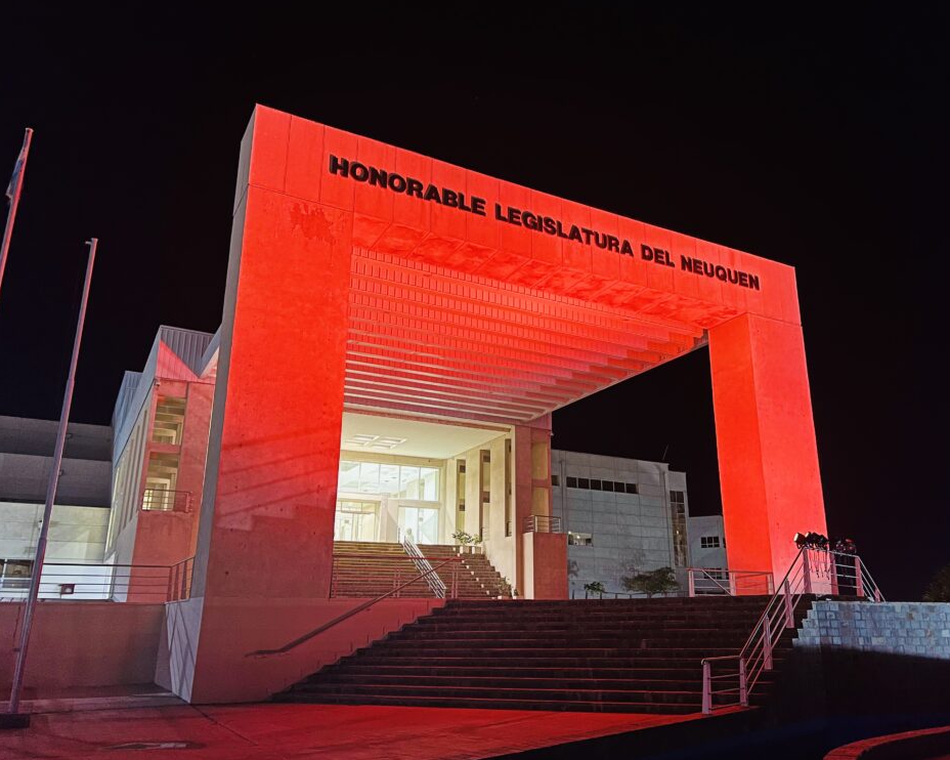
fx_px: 787
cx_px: 520
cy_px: 385
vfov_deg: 51.5
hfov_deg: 62.1
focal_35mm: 28
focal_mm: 5.7
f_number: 1.5
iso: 500
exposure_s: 1/43
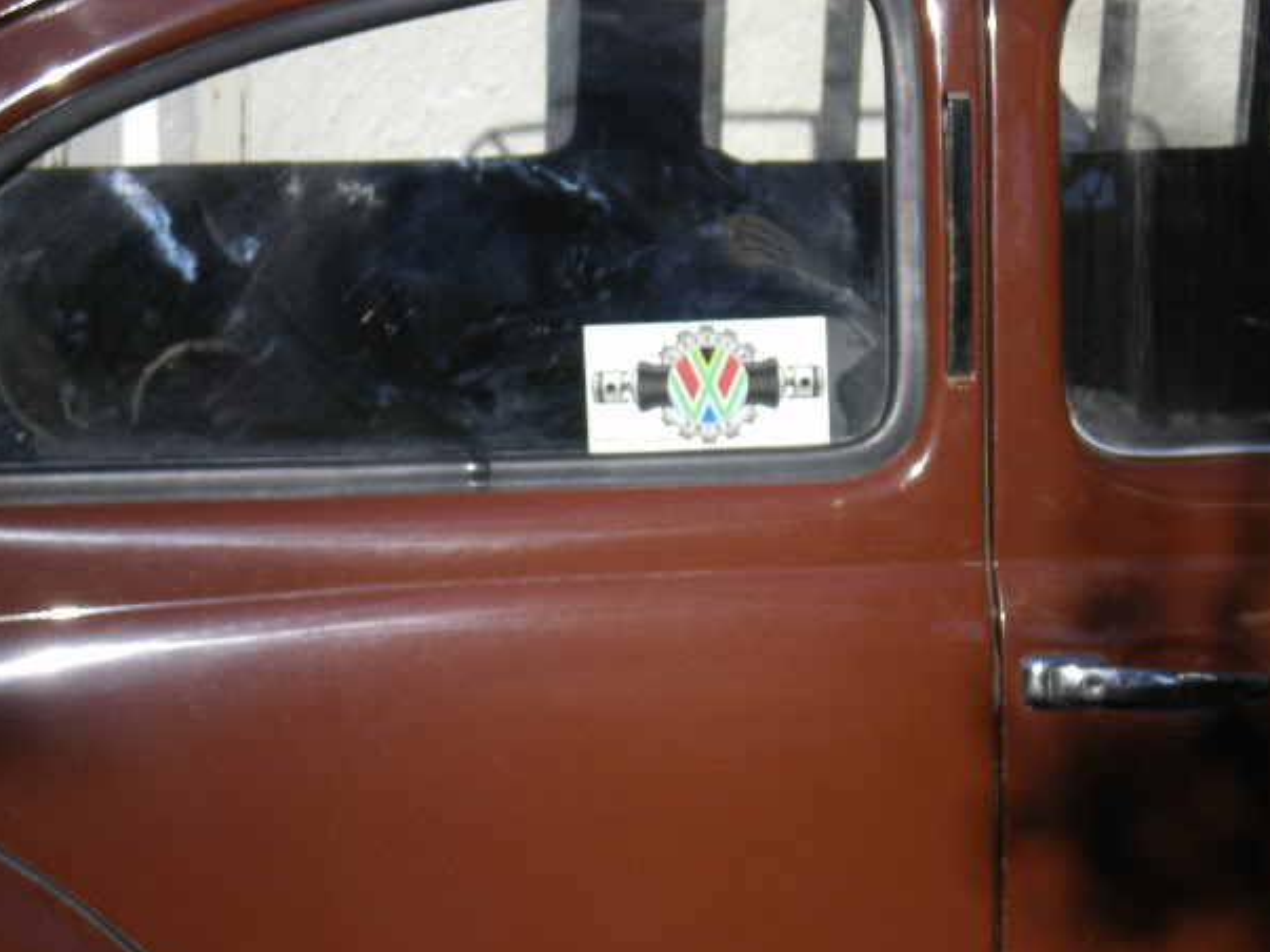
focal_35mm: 121
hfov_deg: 16.3
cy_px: 503
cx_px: 661
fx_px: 4438
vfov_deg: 12.2
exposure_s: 1/160
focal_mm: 18.9
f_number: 5.9
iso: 64
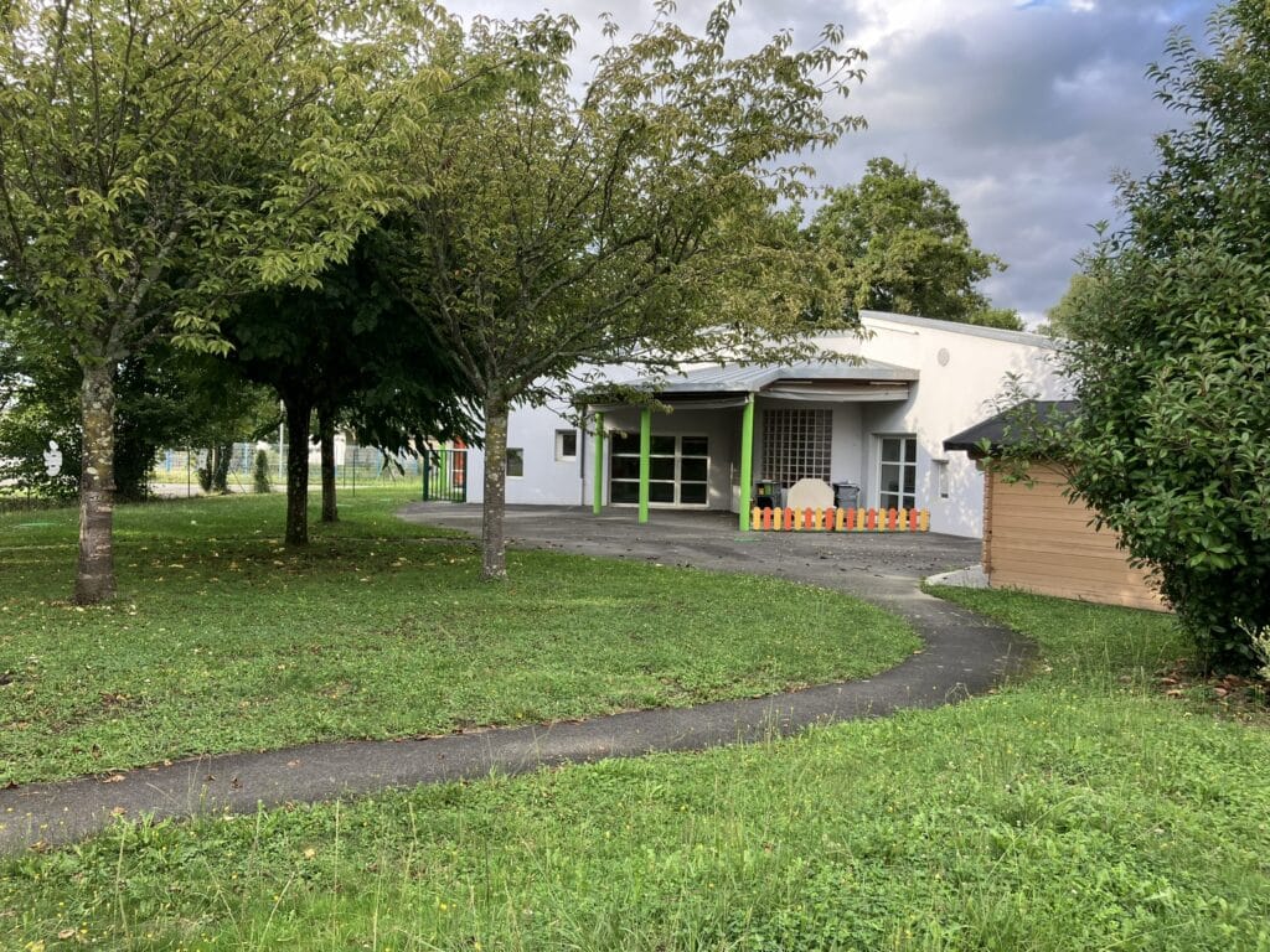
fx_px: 1027
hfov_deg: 63.4
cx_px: 635
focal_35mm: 28
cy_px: 476
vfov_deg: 49.7
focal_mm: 3.99
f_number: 1.8
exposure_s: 1/208
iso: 25
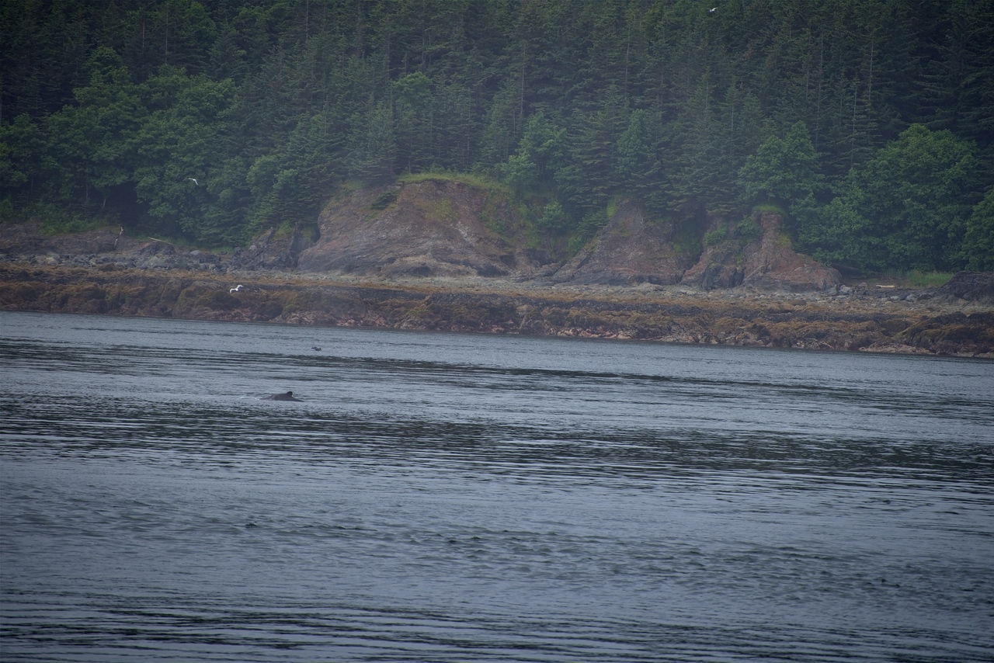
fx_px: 8285
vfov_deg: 4.6
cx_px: 497
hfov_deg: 6.9
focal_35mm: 300
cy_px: 332
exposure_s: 1/640
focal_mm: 300
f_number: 5.6
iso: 180
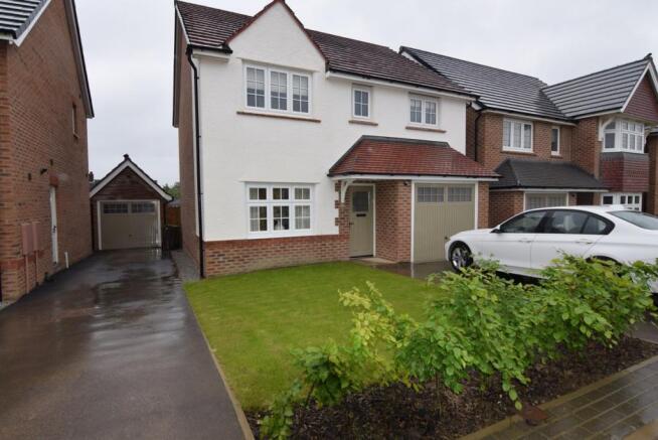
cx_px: 329
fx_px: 357
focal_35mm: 20
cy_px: 220
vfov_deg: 63.3
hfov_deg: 85.4
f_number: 5.6
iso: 160
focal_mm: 13
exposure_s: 1/125
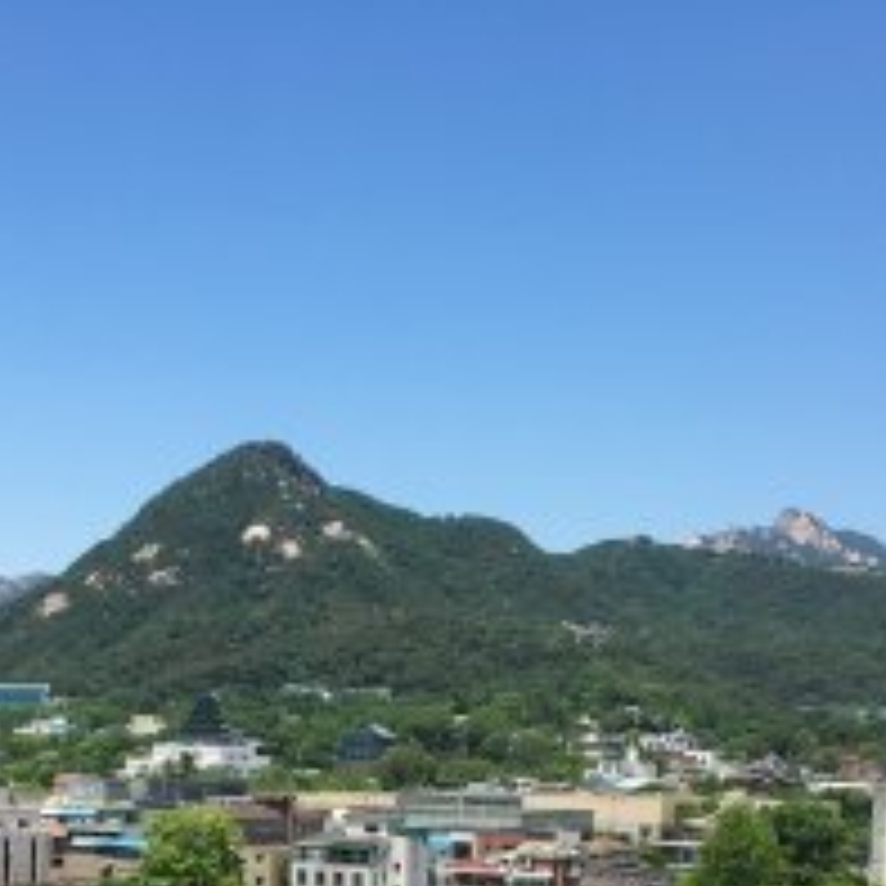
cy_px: 933
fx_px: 2143
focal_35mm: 74
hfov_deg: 23.4
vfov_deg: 22.3
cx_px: 396
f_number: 2.2
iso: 25
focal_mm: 4.15
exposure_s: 1/1326
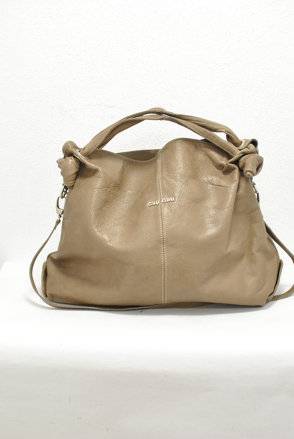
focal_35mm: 52
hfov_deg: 25.8
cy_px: 220
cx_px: 147
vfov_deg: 37.8
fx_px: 641
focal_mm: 35
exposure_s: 1/100
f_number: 4
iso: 800
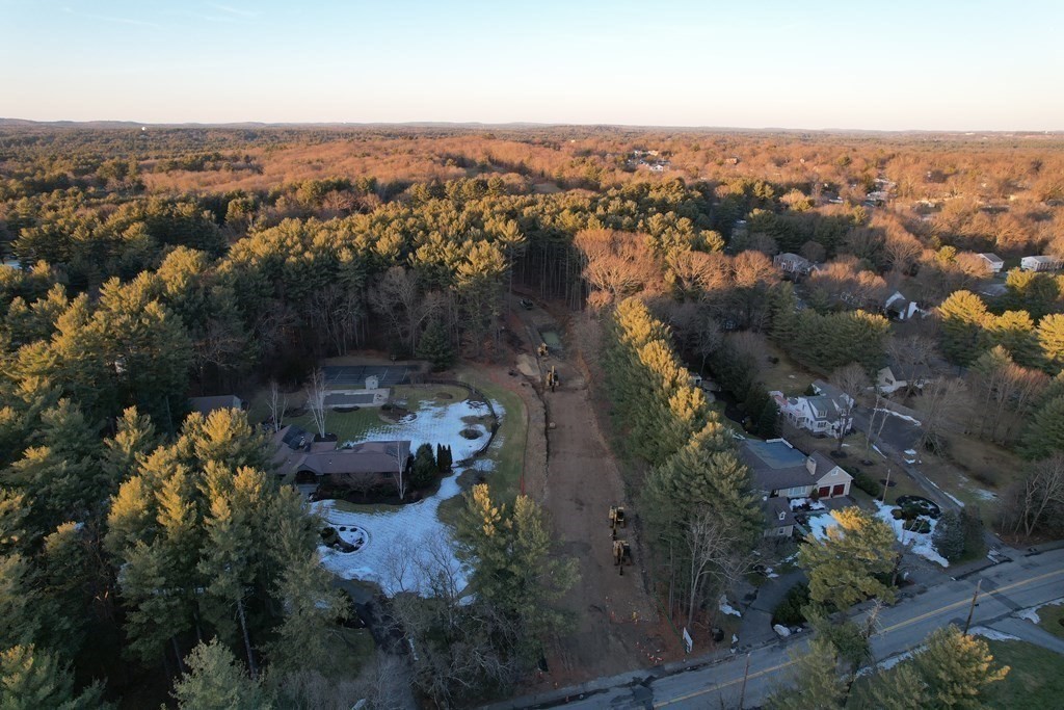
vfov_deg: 57.2
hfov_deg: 78.6
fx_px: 650
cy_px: 355
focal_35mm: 22
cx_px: 532
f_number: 2.8
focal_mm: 8.38
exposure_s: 1/200
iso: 100
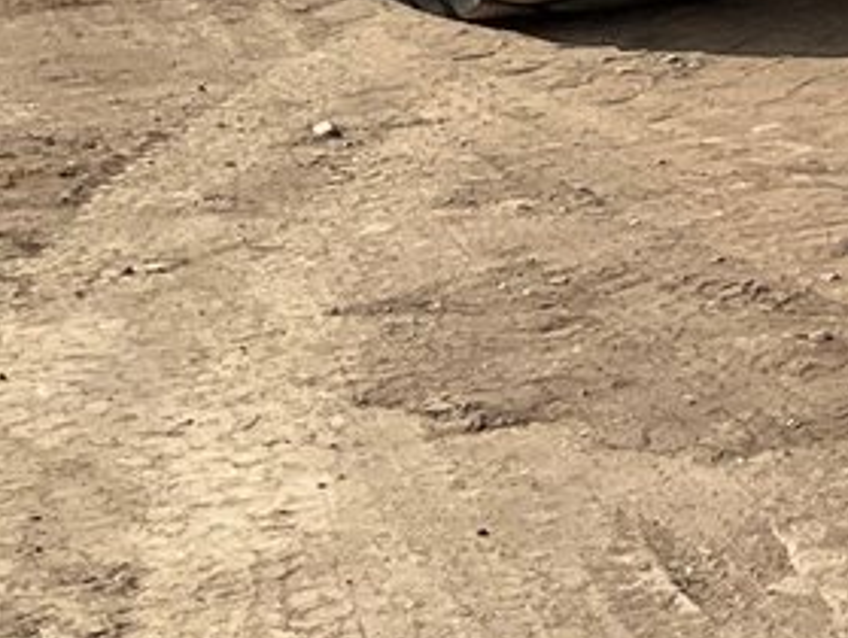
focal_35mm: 157
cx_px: 1901
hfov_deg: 11.0
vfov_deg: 9.1
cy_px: -512
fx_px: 3851
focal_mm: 3
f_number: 1.8
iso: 25
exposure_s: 1/2320
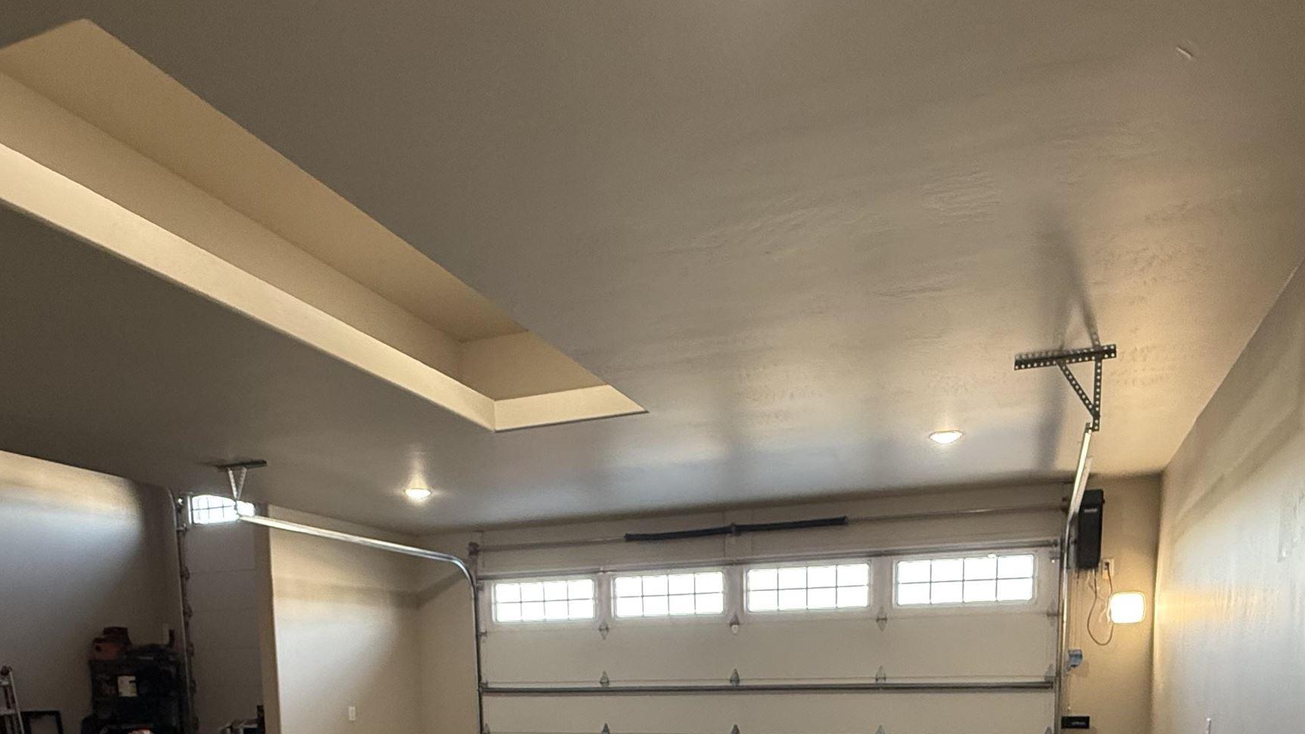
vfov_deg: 36.9
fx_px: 934
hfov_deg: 69.9
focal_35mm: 27
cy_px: 784
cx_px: 664
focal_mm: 2.22
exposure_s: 1/120
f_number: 2.2
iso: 400
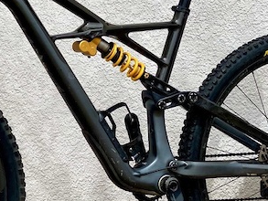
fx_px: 1100
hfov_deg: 13.8
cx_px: 56
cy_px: 104
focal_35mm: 142
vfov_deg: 10.5
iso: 20
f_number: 2
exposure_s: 1/1229
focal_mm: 6
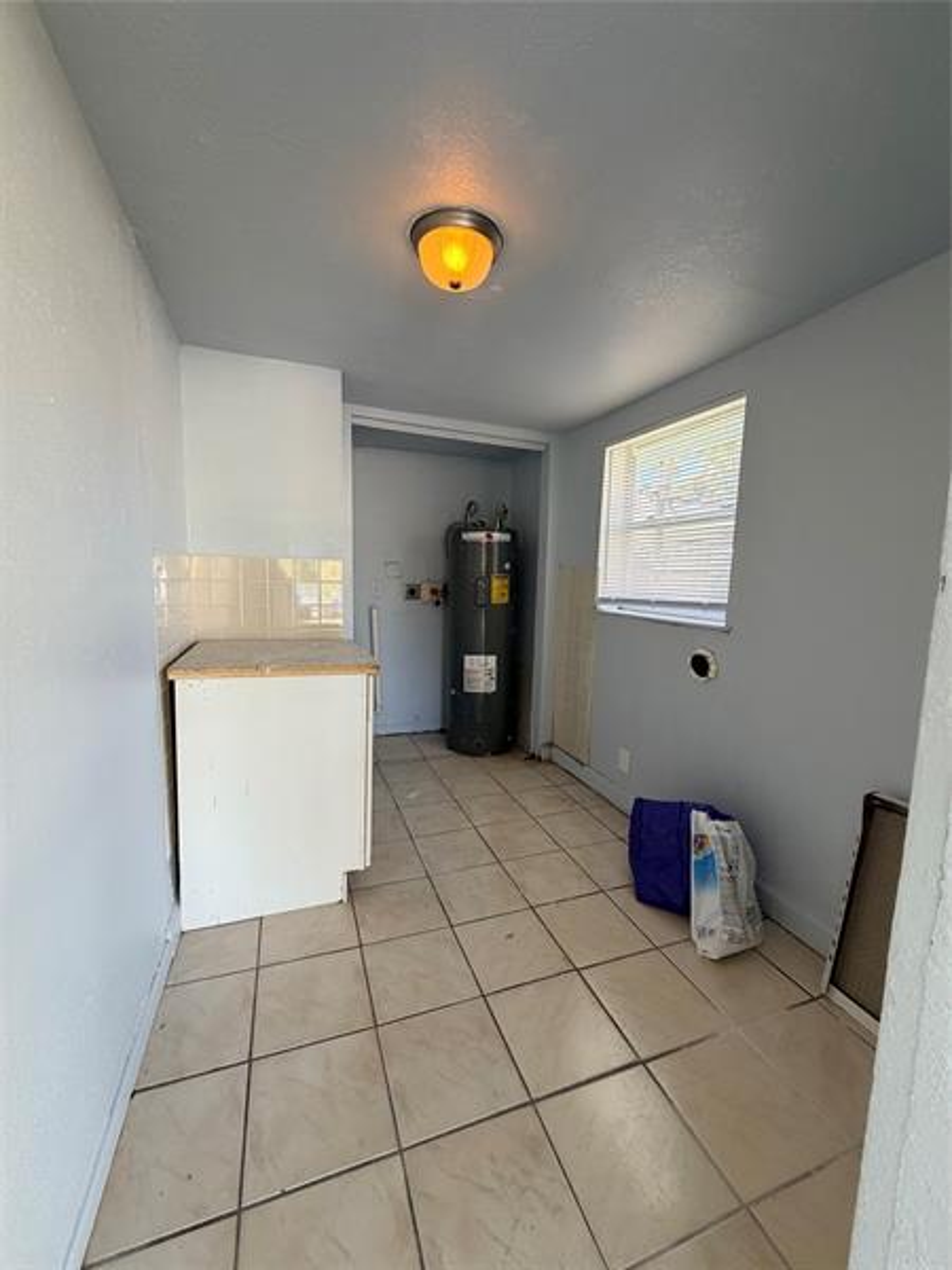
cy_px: 635
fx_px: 513
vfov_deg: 102.1
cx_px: 476
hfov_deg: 85.7
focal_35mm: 14
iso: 200
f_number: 2.2
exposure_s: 1/120
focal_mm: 2.22
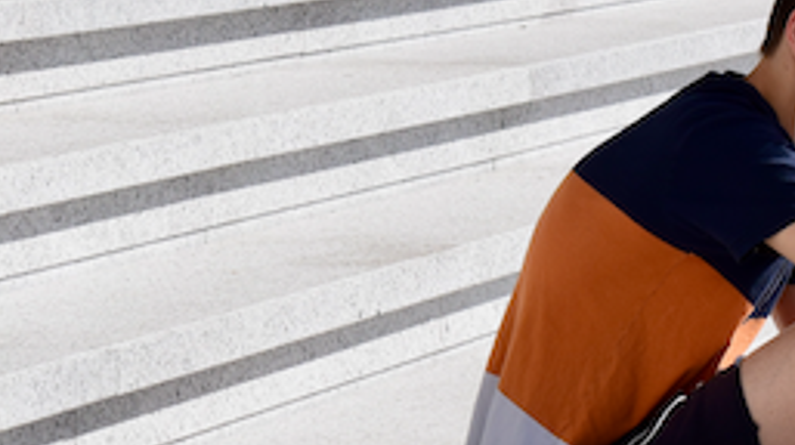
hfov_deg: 8.5
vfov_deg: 4.8
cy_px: 513
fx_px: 5318
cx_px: 294
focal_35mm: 253
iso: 200
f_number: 11
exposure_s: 1/500
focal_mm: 55
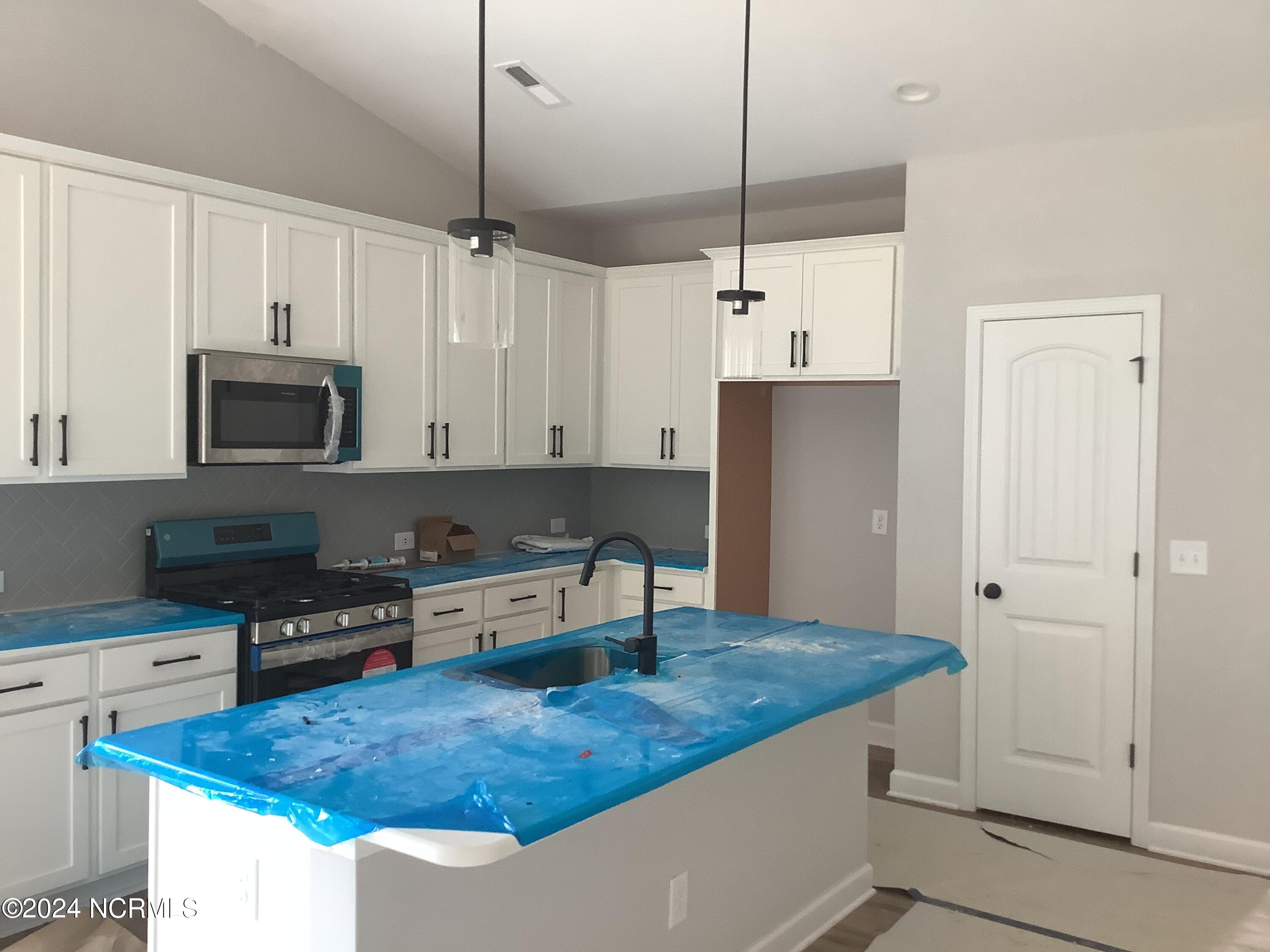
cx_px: 635
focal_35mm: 31
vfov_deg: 45.4
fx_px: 1137
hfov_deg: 58.4
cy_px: 476
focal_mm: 3.3
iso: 160
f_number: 2.4
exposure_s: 1/50
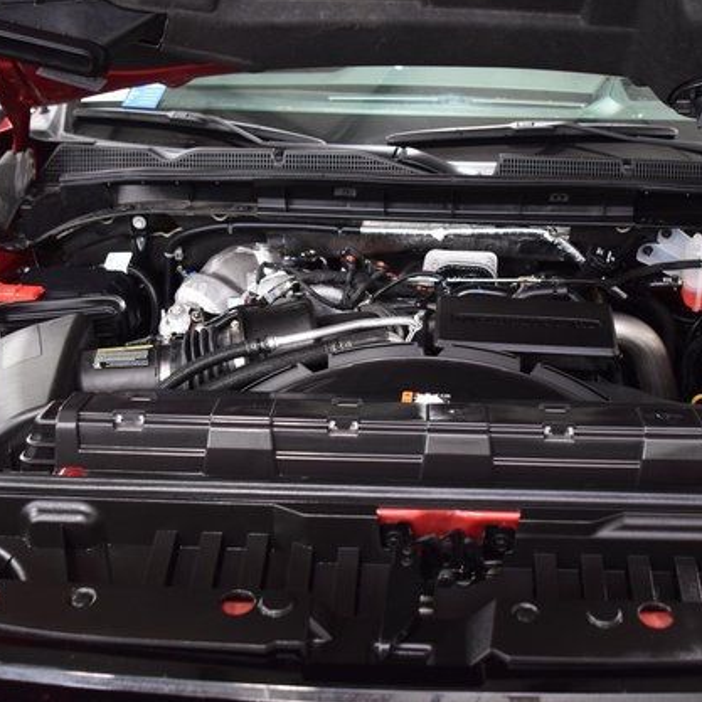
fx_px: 1078
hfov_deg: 35.9
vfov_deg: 36.1
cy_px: 351
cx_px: 438
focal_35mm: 47
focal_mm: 24
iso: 1600
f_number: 2.8
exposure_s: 1/60
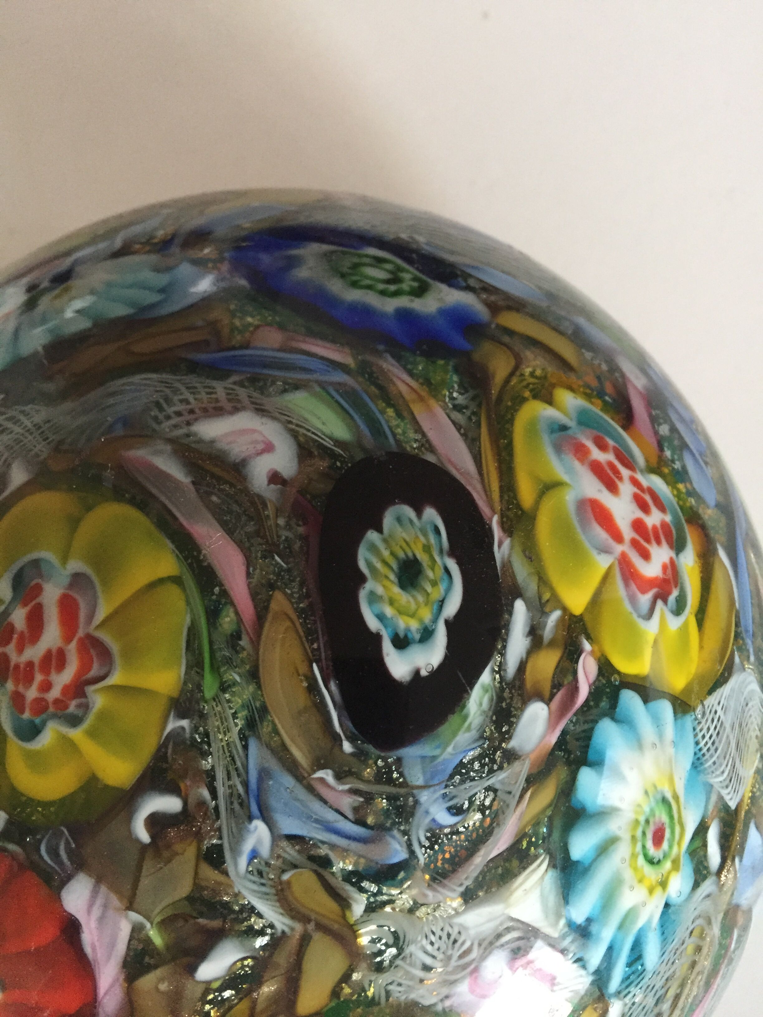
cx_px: 382
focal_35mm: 29
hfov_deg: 48.2
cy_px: 508
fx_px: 852
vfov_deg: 61.7
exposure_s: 1/25
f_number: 2.2
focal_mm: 4.15
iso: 250
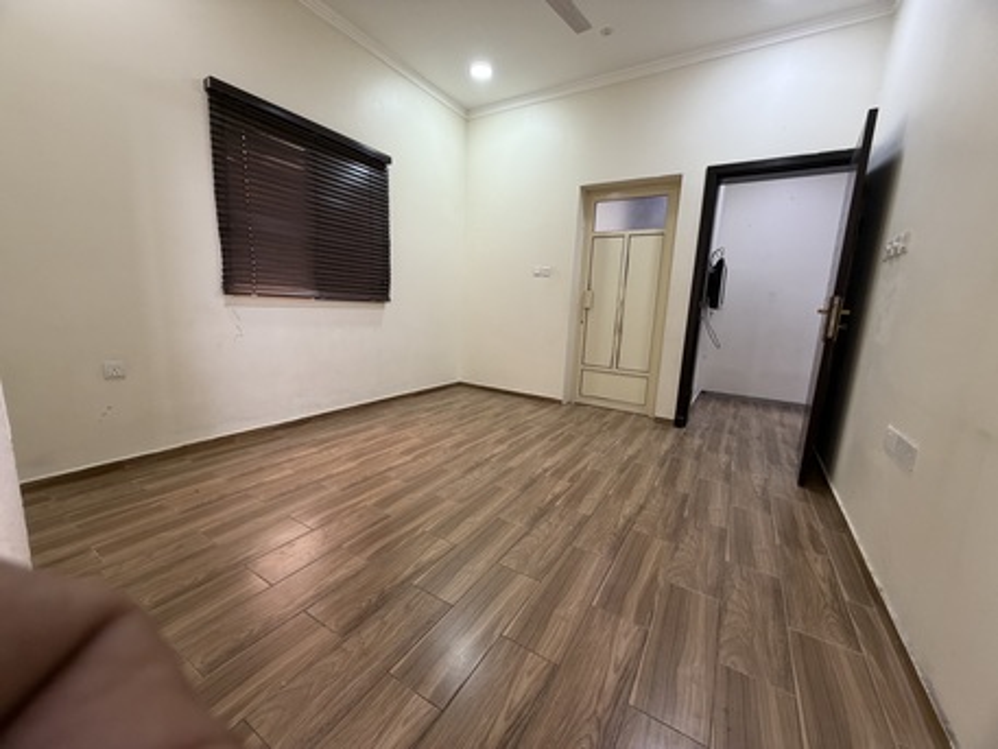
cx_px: 499
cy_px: 374
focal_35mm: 14
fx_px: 404
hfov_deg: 102.0
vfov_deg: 85.7
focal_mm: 2.22
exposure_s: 1/50
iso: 200
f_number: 2.2
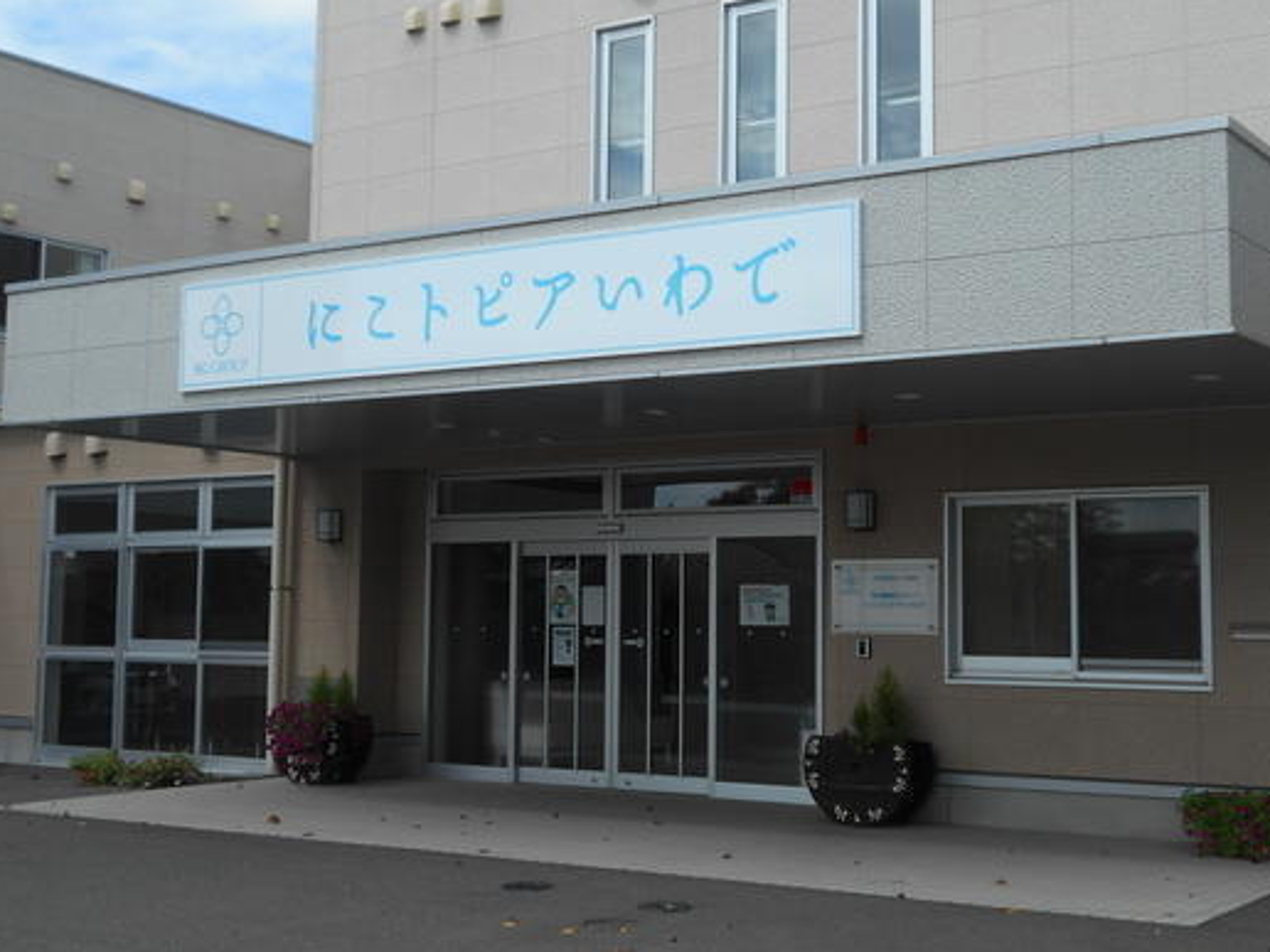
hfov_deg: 38.2
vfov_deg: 29.1
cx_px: 687
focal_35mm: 50
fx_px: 1834
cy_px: 430
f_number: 4.2
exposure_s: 1/640
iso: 80
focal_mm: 7.7
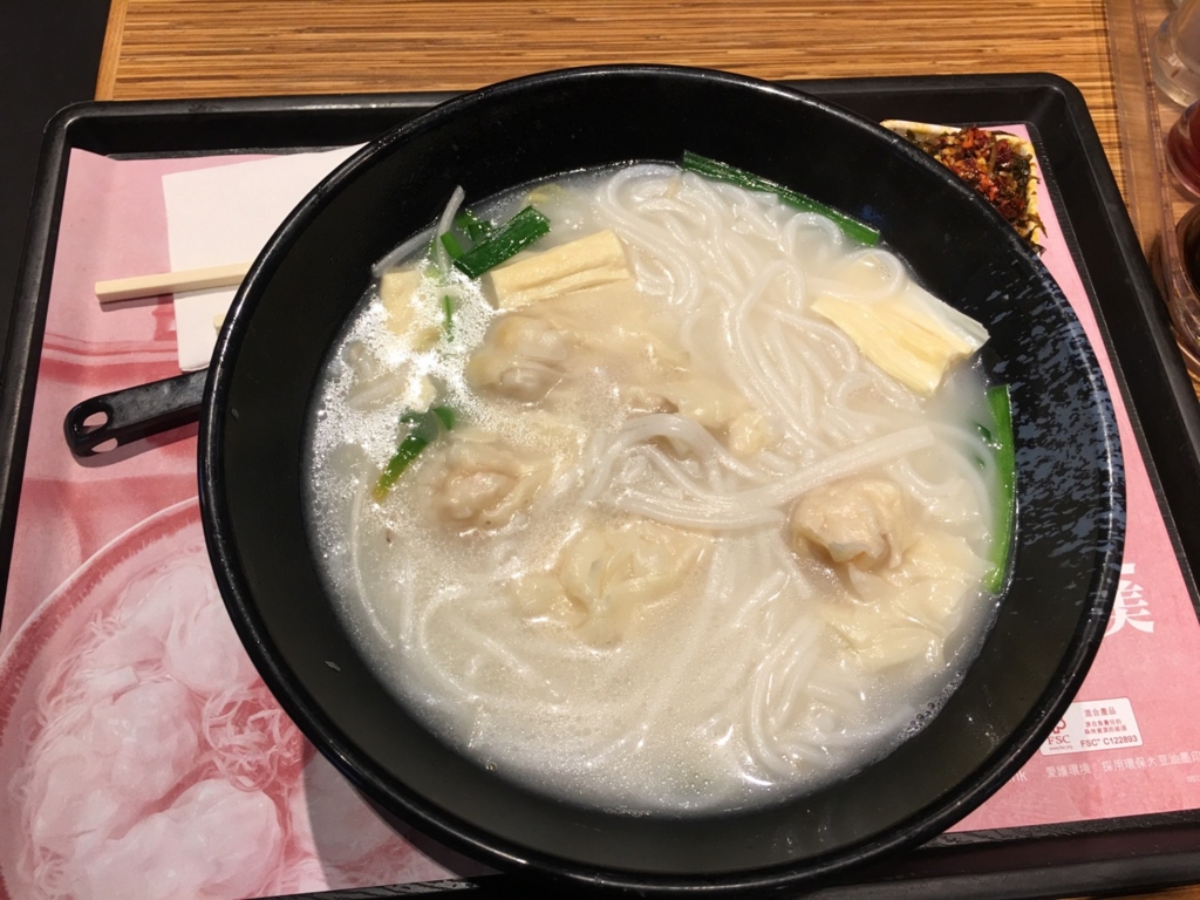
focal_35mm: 29
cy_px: 450
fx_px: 1005
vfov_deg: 48.2
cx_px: 600
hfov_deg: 61.7
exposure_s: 1/33
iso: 25
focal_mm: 4.15
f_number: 2.2
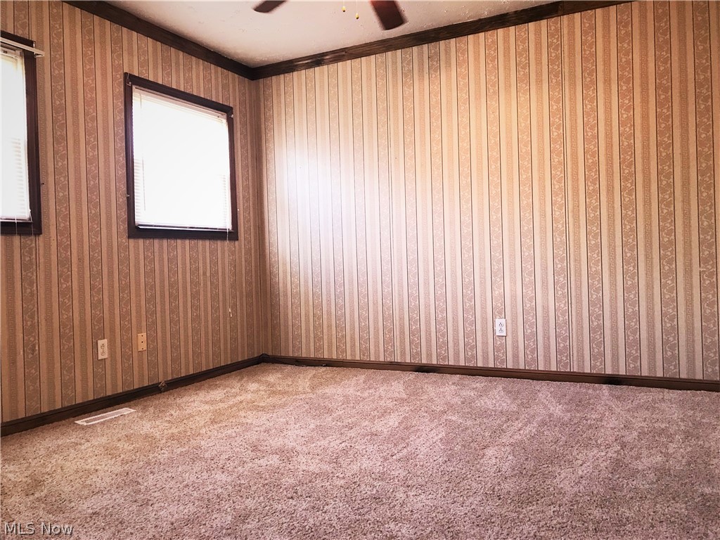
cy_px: 270
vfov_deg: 49.7
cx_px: 360
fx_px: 582
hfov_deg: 63.4
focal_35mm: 28
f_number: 1.8
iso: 40
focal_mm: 3.99
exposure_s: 1/17
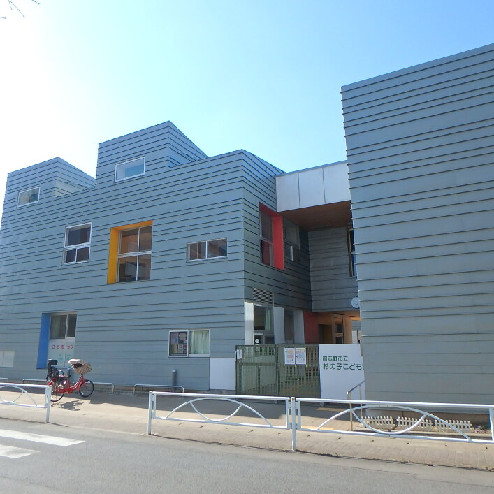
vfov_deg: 62.9
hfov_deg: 62.9
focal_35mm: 25
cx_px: 254
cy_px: 247
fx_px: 404
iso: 125
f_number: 3.5
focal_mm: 3.7
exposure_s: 1/800
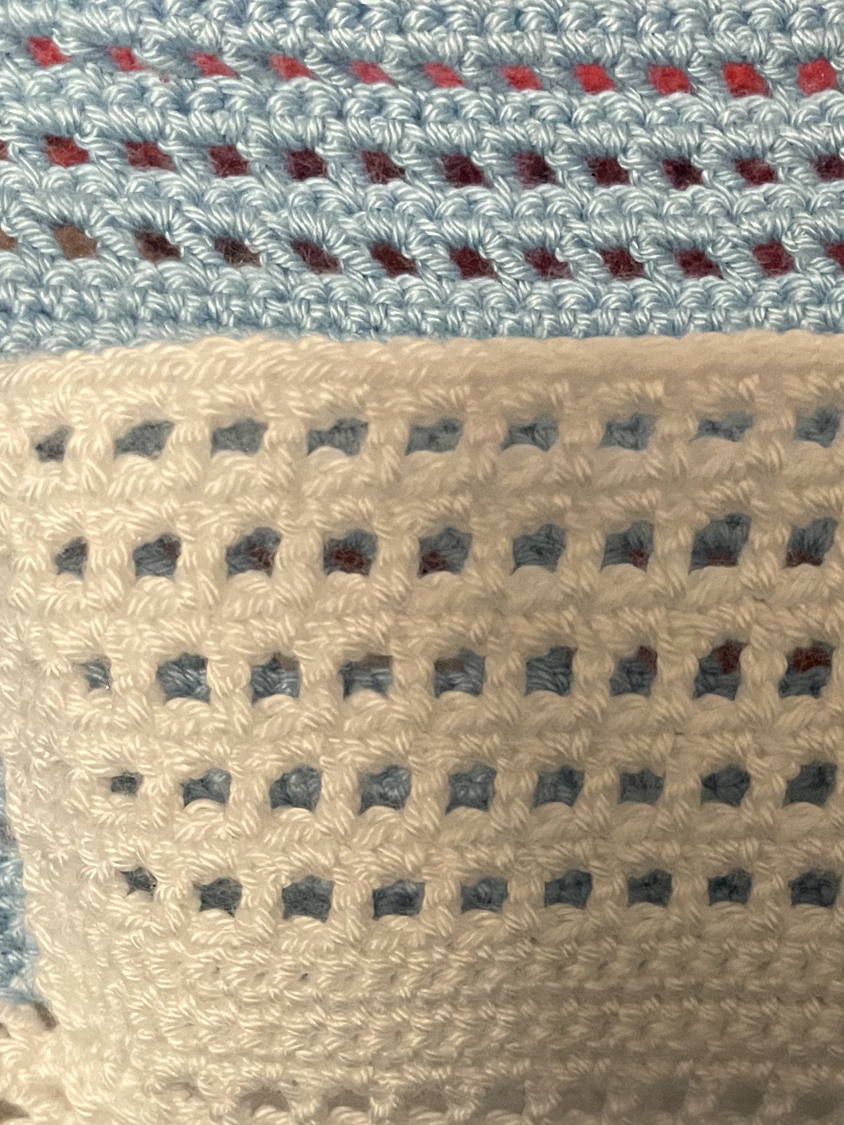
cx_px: 655
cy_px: 980
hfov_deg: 27.6
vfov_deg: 35.0
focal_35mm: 52
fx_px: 1690
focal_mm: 4.2
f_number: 1.6
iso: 640
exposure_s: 1/30
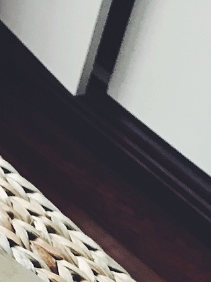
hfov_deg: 12.5
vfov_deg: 14.4
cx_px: -86
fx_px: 927
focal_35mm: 114
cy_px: 566
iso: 40
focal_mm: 3.99
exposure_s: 1/33
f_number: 1.8
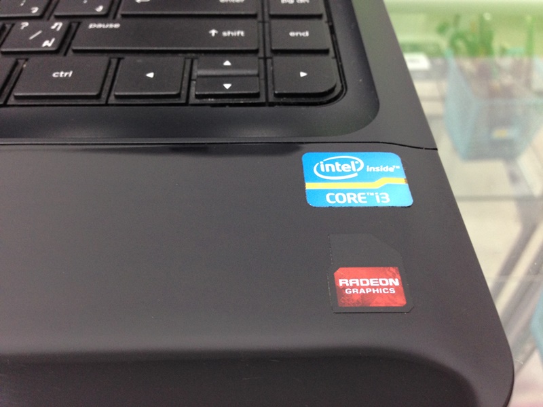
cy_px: 204
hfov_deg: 55.4
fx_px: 518
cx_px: 272
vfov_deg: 42.9
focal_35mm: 33
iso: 125
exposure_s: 1/20
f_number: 2.4
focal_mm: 4.12
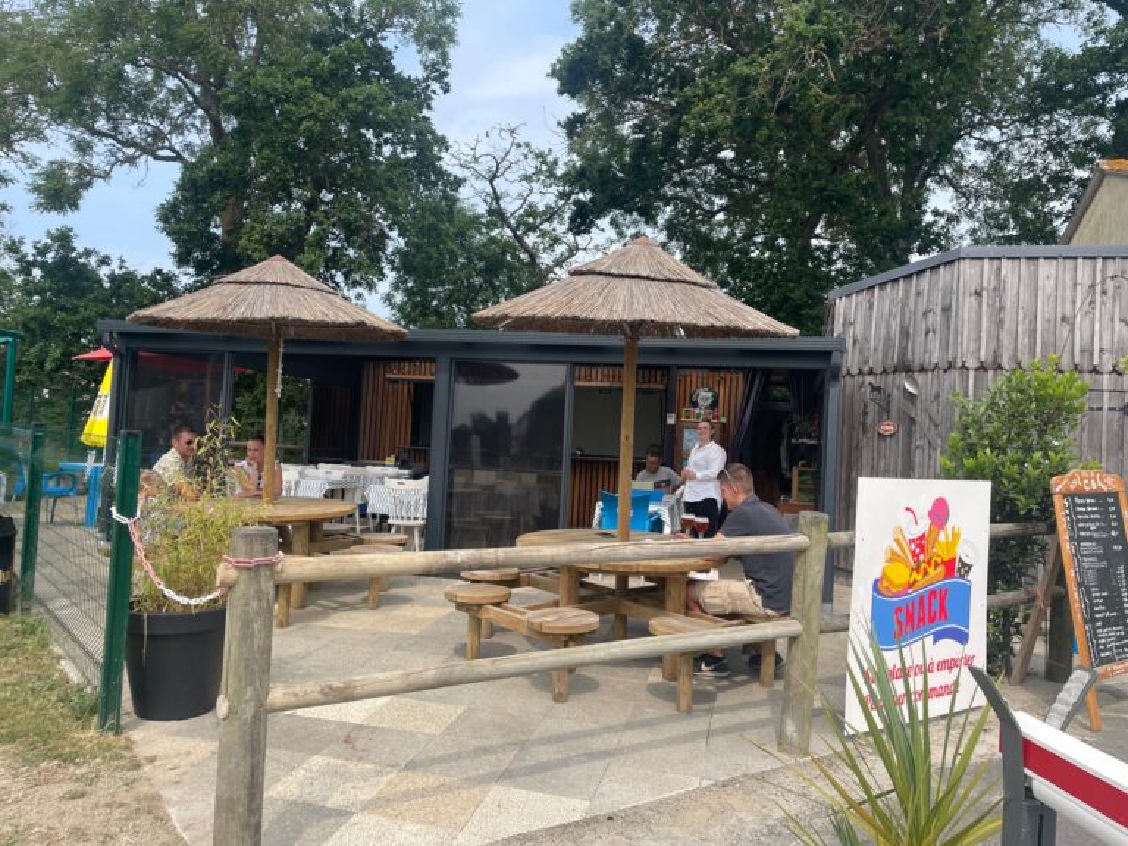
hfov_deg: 67.3
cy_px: 423
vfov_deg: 53.1
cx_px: 564
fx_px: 847
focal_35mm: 26
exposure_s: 1/2053
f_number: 1.6
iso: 32
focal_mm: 4.2
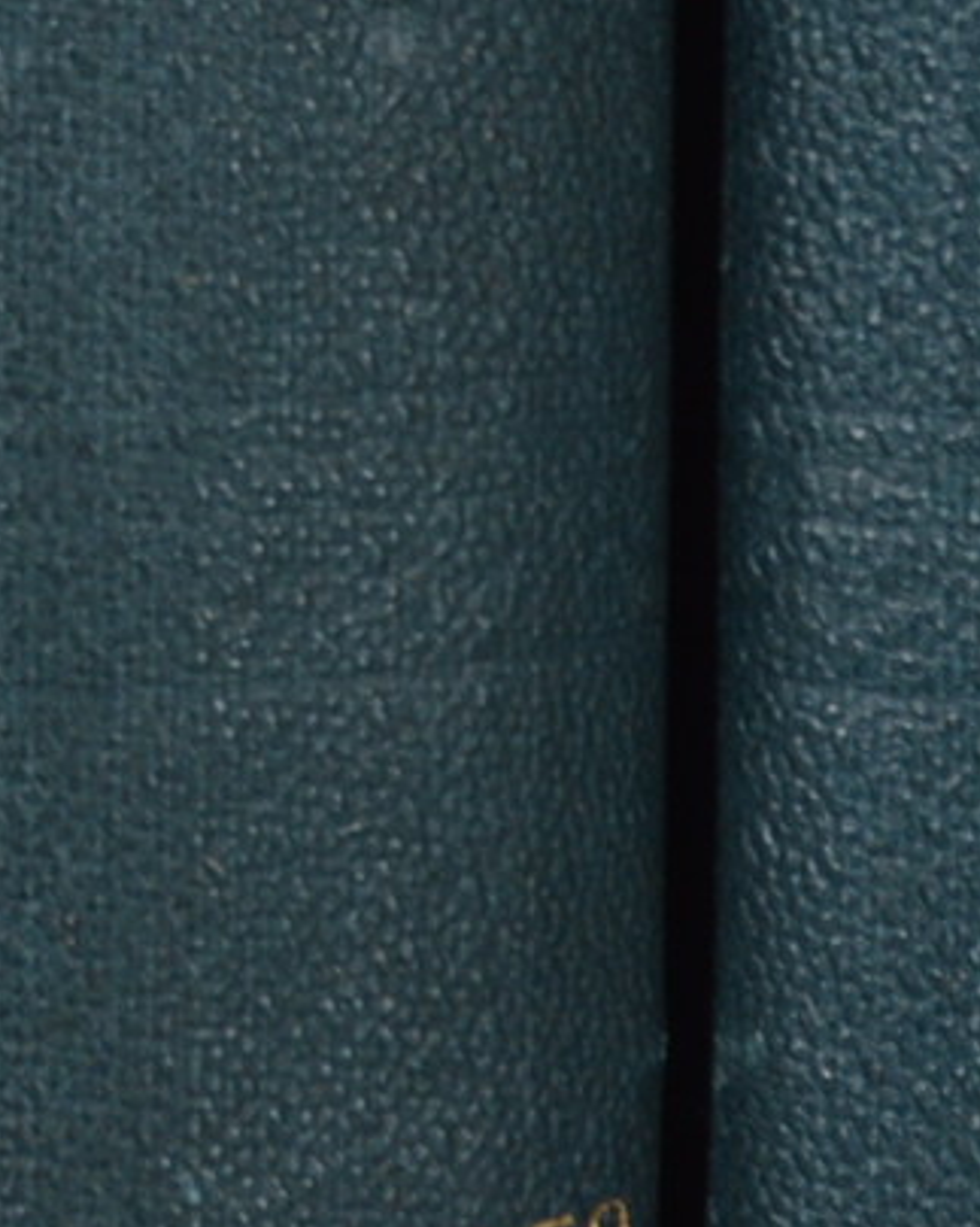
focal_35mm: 314
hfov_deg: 4.8
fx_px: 11388
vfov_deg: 6.1
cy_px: -926
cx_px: -1238
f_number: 11
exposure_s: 1/125
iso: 100
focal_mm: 30
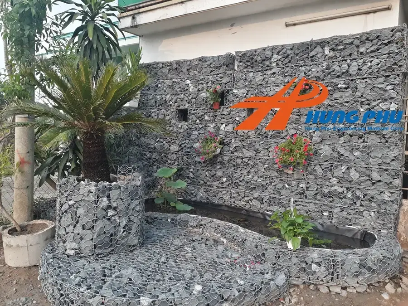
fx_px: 318
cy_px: 153
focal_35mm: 27
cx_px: 204
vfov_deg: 51.4
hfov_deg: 65.3
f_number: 1.9
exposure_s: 1/100
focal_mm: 3.6
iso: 50
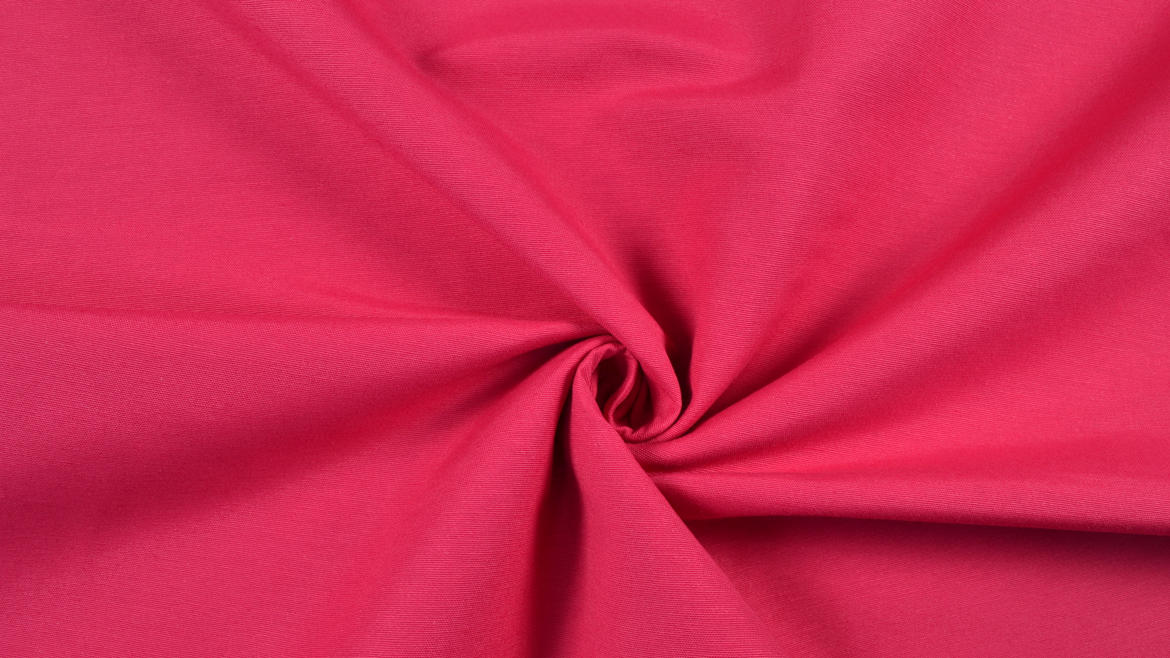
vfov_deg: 38.9
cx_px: 594
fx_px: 931
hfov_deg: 64.3
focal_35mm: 30
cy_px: 380
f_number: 9
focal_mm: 18
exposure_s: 1/15
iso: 100
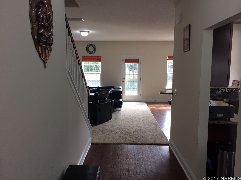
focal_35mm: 29
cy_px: 90
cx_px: 120
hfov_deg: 61.7
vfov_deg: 48.2
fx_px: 202
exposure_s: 1/60
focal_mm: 4.15
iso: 50
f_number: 2.2
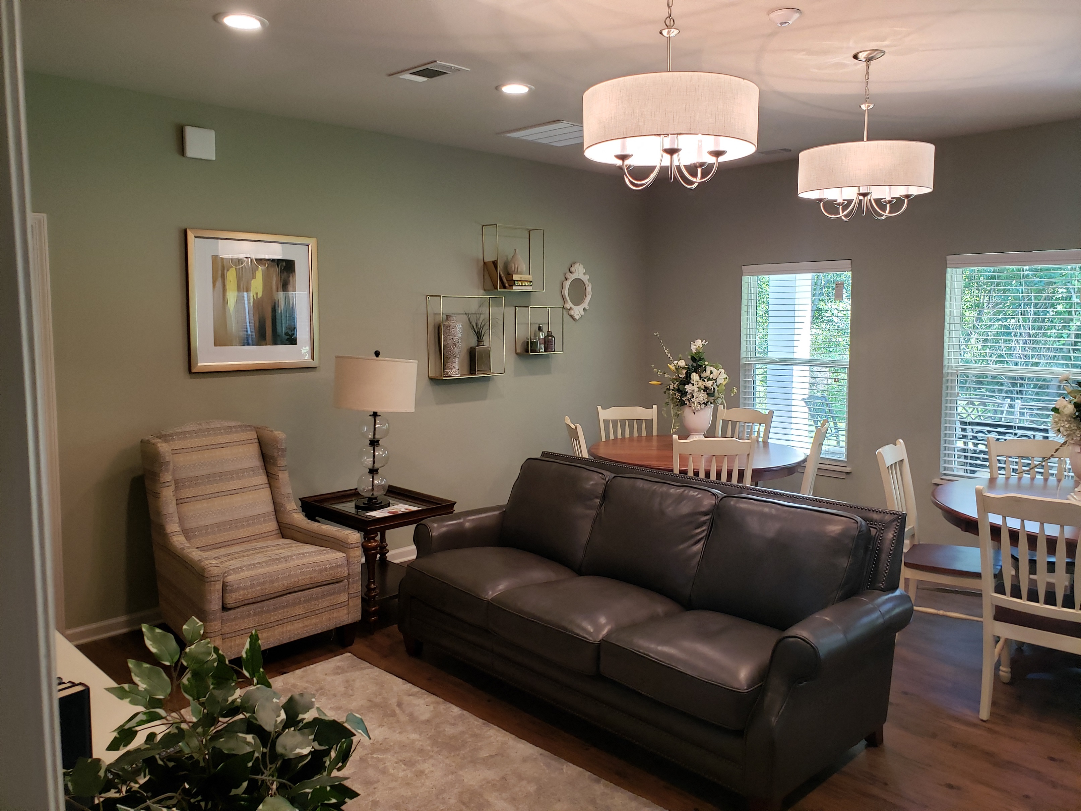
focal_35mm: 26
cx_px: 540
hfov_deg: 67.3
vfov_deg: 53.1
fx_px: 812
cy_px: 406
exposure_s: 1/60
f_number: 2.4
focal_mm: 4.3
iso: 200
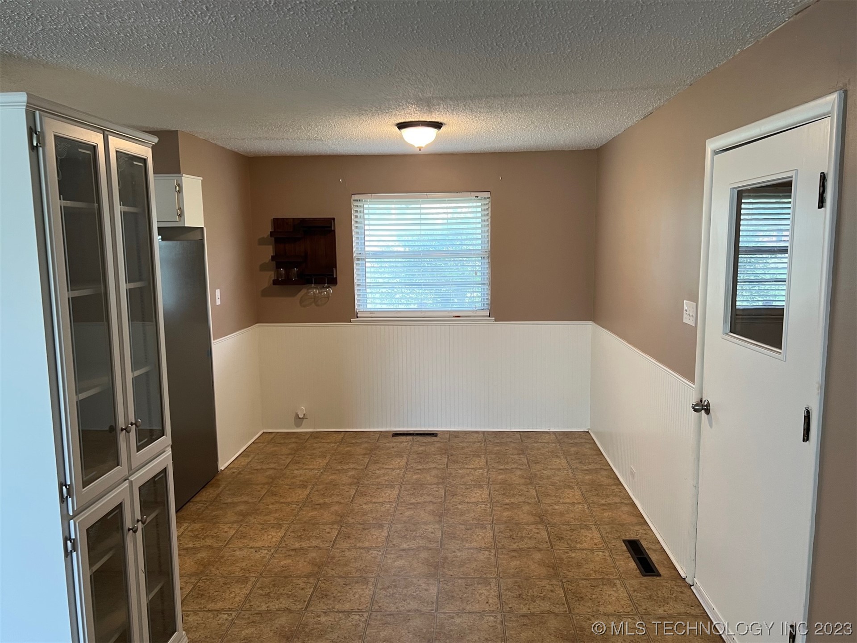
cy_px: 322
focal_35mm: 26
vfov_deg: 53.1
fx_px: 644
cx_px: 428
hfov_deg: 67.3
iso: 100
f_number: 1.5
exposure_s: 1/60
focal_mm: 5.7
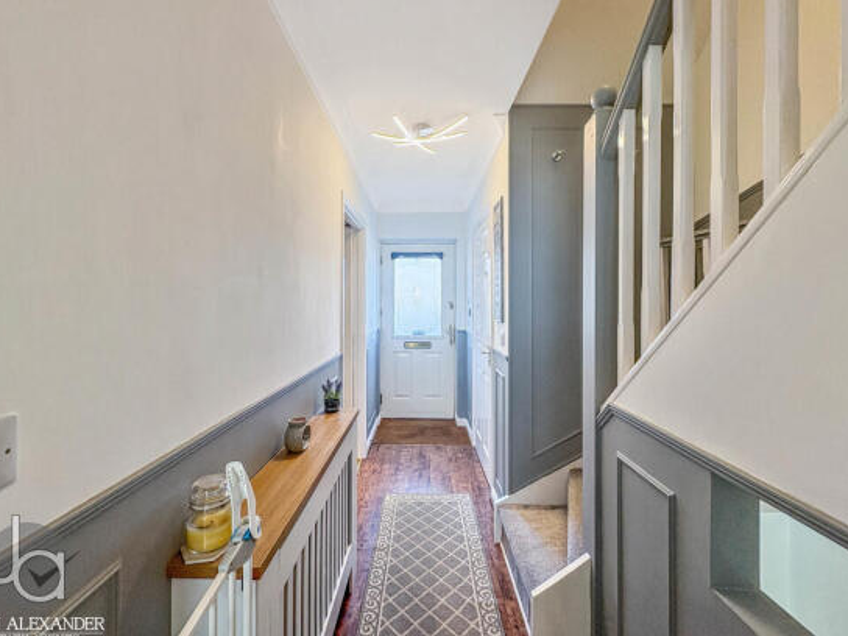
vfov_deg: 81.7
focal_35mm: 15
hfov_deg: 98.1
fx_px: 367
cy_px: 303
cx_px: 411
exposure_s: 1/100
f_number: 2.2
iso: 125
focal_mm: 2.22
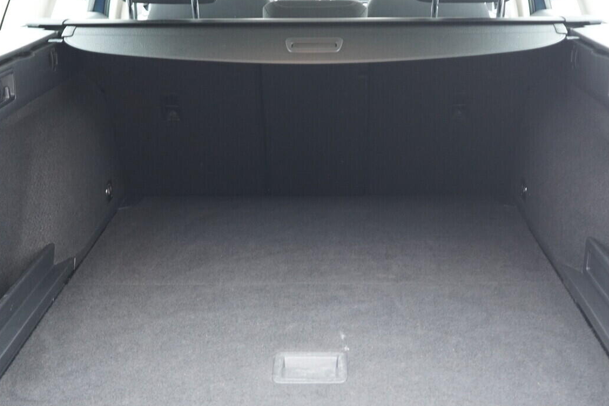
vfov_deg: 27.0
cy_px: 203
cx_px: 321
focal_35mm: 50
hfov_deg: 39.6
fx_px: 846
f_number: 2.8
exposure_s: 1/40
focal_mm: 24
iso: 1000
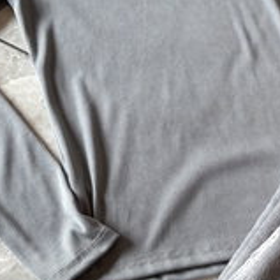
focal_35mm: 77
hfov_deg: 22.0
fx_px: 705
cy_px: 170
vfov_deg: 22.4
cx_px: 247
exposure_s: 1/100
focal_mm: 5.96
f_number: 1.6
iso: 50
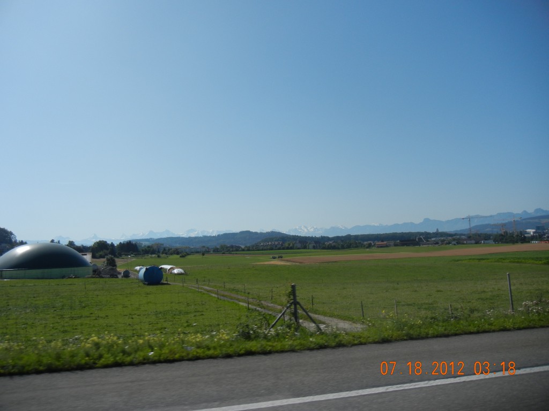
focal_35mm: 30
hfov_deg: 60.0
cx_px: 274
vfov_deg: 46.8
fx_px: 476
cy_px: 206
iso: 160
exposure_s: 1/740
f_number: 7
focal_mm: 5.4
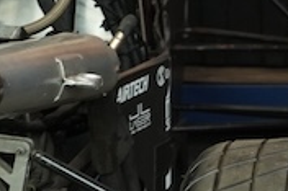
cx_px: 548
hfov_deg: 8.4
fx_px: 1886
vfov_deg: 5.6
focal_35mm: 236
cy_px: -234
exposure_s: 1/50
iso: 1250
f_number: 5
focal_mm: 37
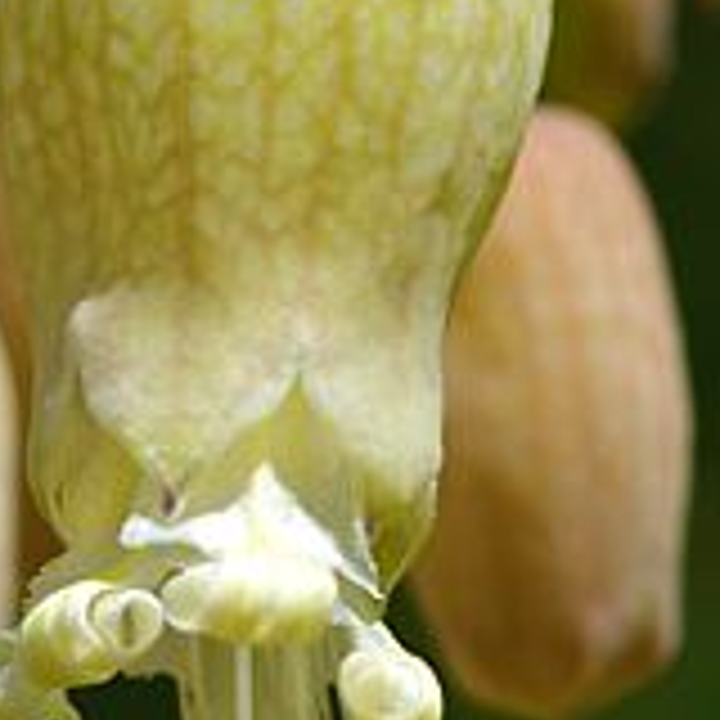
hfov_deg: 4.4
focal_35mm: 399
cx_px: 144
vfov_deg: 4.4
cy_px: 490
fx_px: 9389
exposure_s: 1/400
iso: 200
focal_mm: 100
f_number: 10
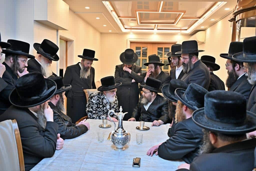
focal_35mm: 30
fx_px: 217
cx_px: 128
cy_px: 86
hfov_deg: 61.1
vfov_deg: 43.0
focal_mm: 30.5
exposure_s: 1/160
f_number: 4
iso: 1250
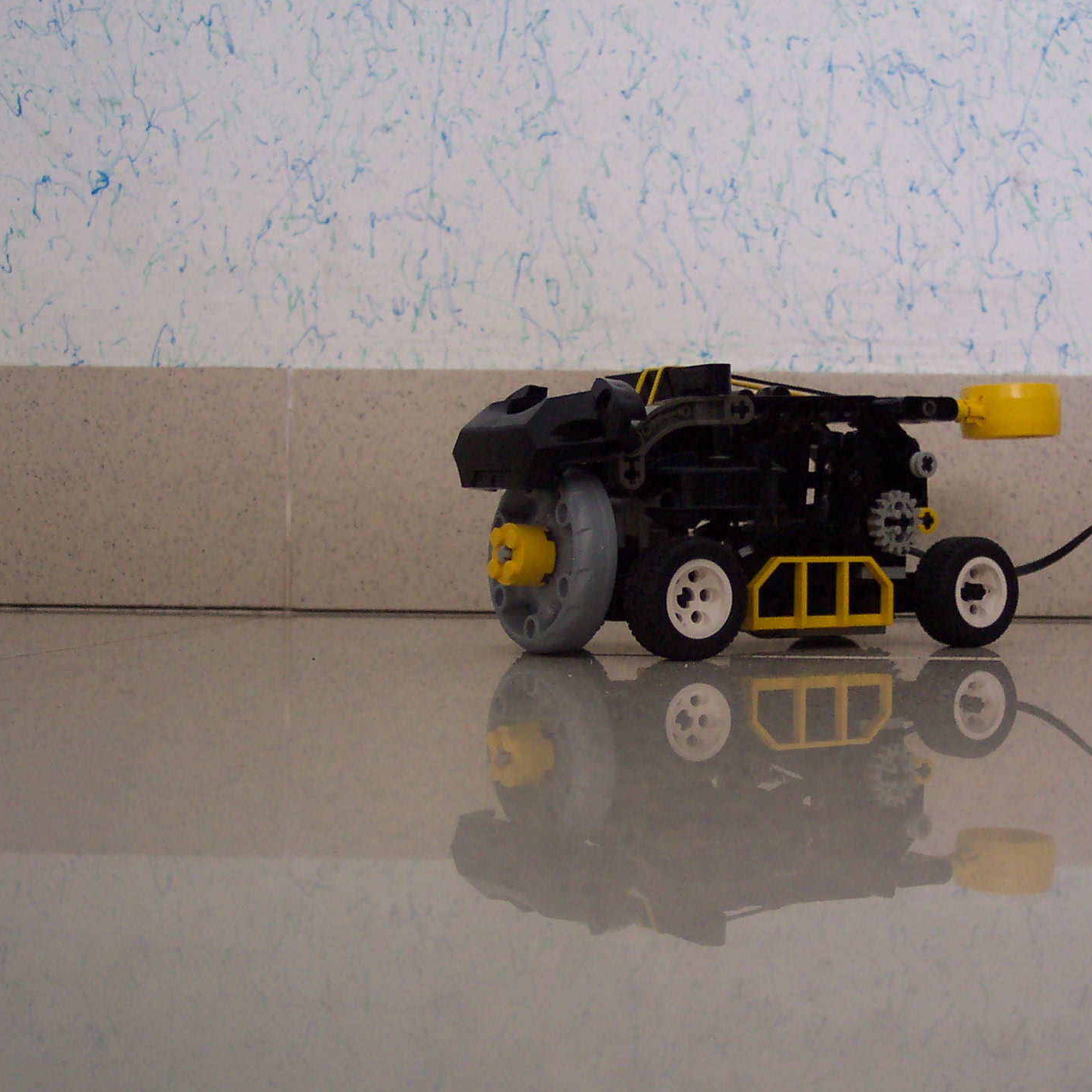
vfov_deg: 34.7
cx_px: 813
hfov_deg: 34.0
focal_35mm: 49
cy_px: 548
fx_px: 1749
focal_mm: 8
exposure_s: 1/8
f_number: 2.8
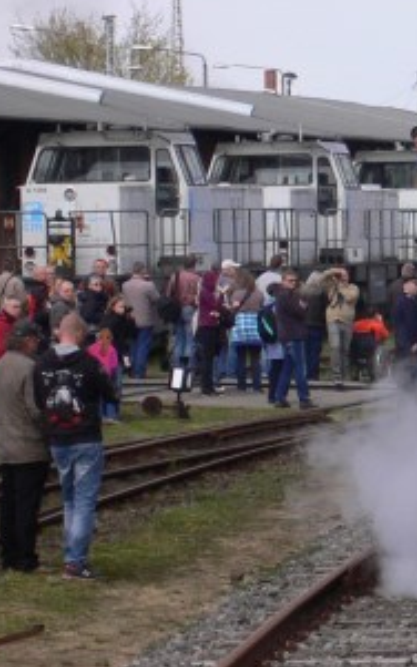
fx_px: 4712
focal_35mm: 259
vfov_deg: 8.1
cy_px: 203
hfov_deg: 5.0
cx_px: 677
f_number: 5
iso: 100
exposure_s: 1/500
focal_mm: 17.4
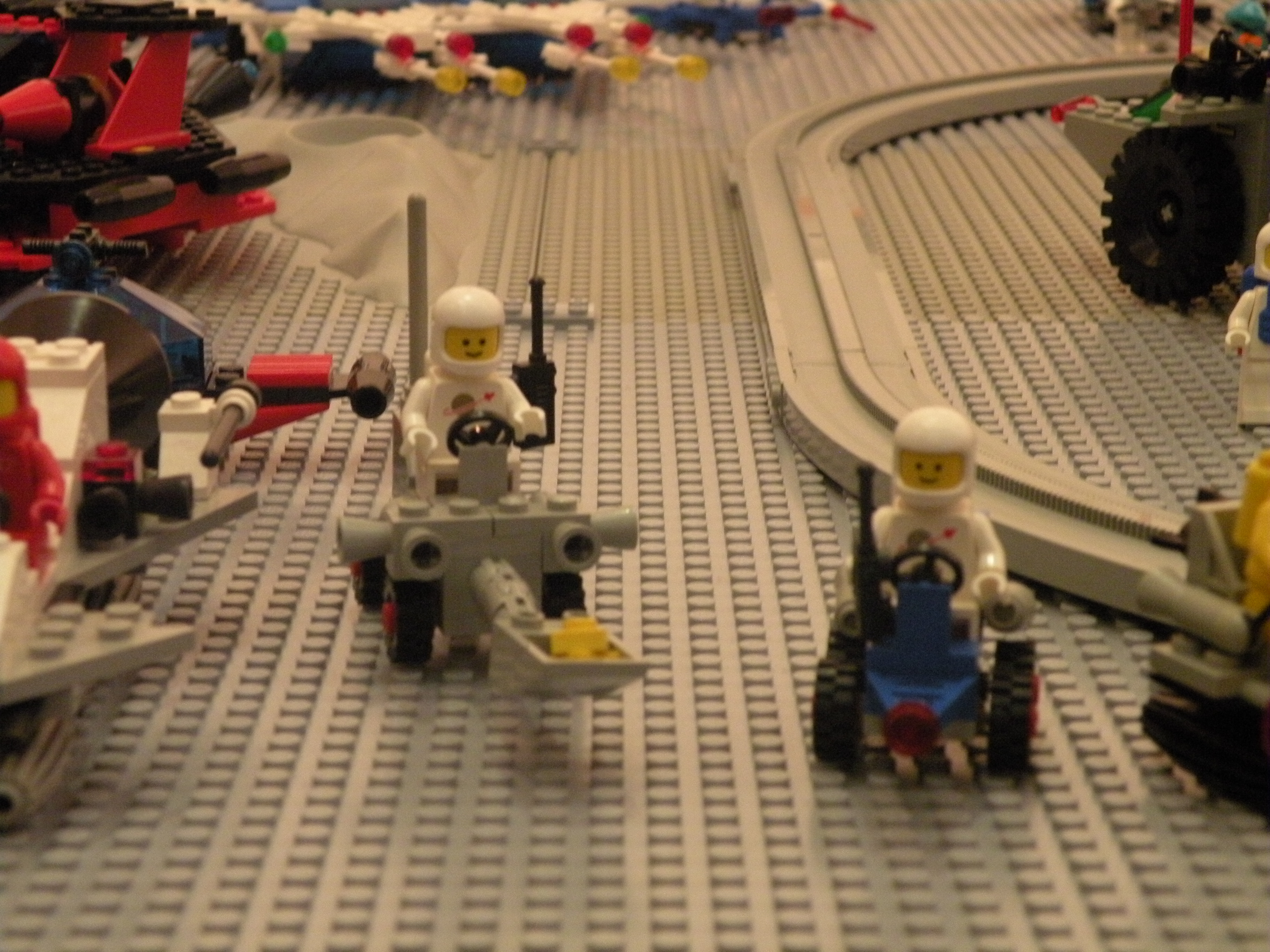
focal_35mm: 84
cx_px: 635
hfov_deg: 23.3
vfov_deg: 17.6
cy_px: 476
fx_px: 3082
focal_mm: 14.9
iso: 400
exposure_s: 1/19.5
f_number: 4
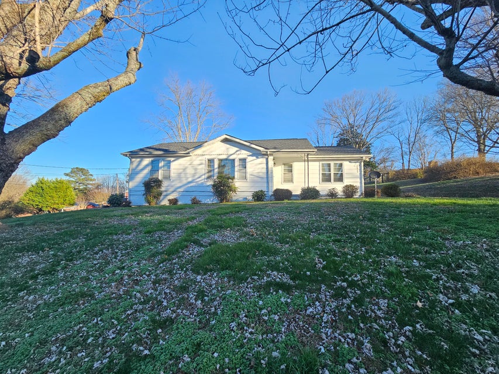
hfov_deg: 106.2
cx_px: 250
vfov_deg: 89.9
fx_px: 187
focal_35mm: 13
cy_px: 187
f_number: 2.2
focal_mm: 2.2
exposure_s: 1/726
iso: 64
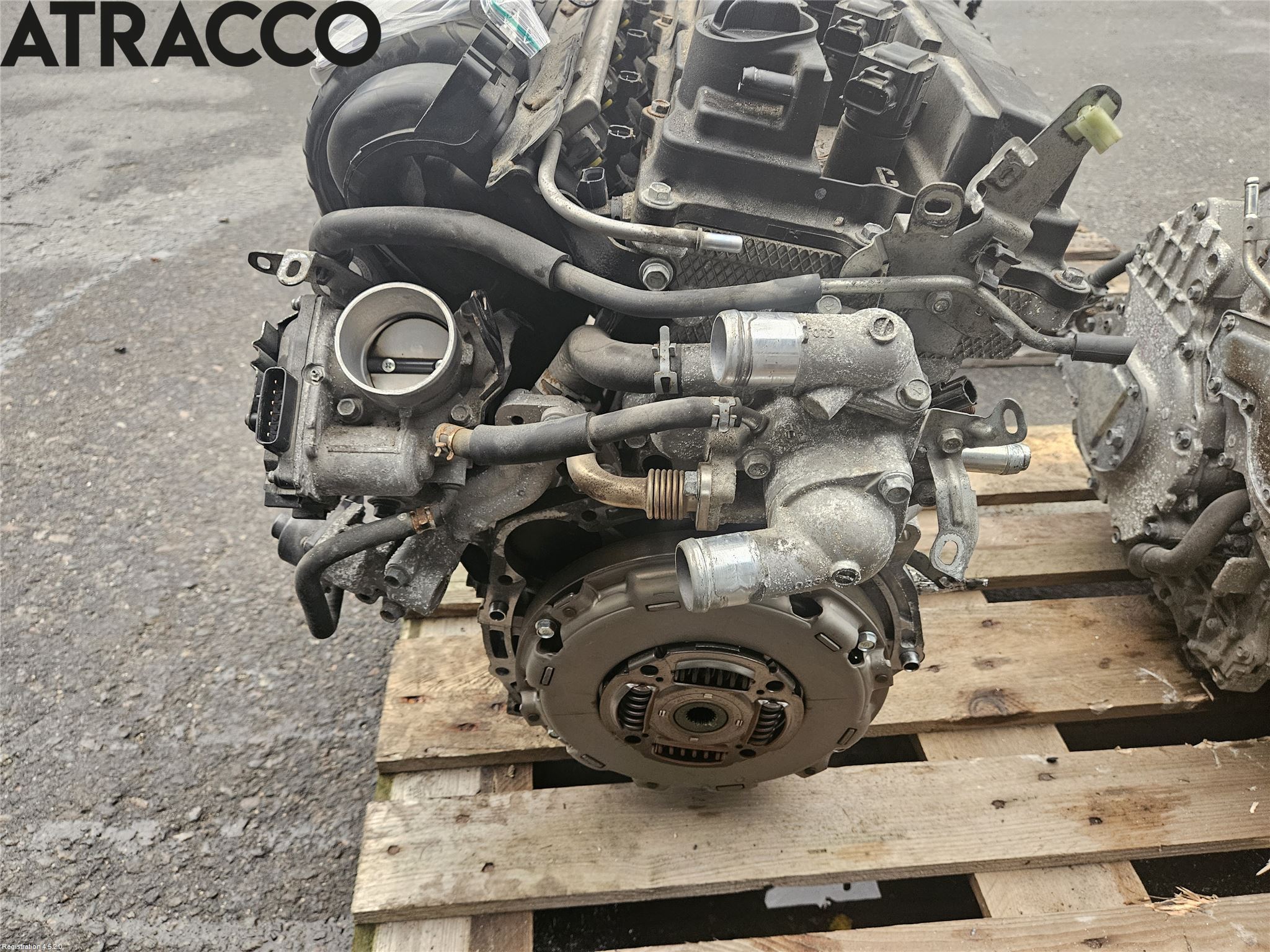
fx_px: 844
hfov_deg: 73.9
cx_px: 635
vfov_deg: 58.9
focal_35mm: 23
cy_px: 476
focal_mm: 5.4
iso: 400
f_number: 1.8
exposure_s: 1/100
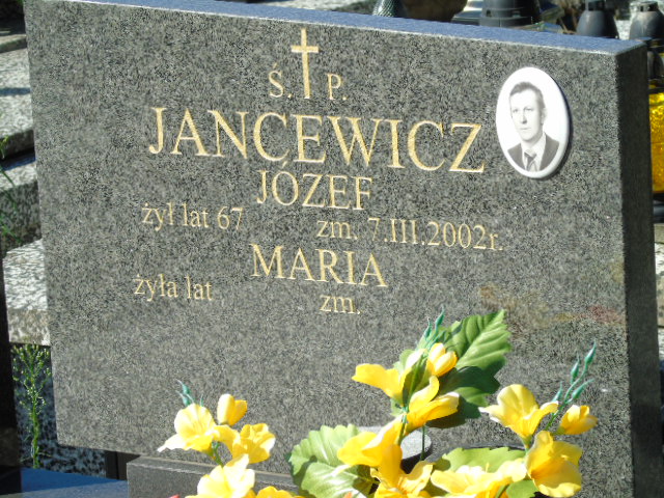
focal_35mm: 162
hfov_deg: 12.2
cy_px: 249
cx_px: 332
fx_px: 3107
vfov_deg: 9.2
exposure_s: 1/320
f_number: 4.9
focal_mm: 29
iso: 80
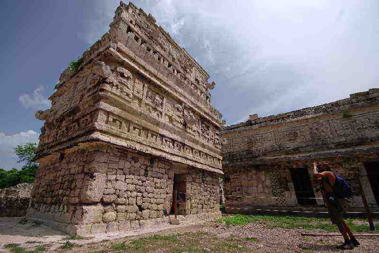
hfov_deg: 100.4
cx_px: 190
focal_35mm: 15
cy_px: 126
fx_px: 158
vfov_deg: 77.3
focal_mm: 10
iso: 100
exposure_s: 1/250
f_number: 9
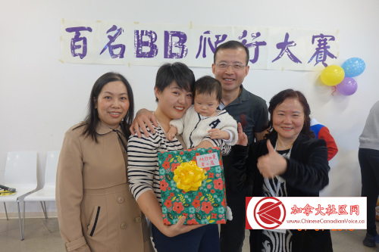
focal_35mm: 24
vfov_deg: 53.1
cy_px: 126
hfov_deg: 73.8
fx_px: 253
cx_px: 190
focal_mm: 8.8
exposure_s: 1/30
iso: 160
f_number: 2.8
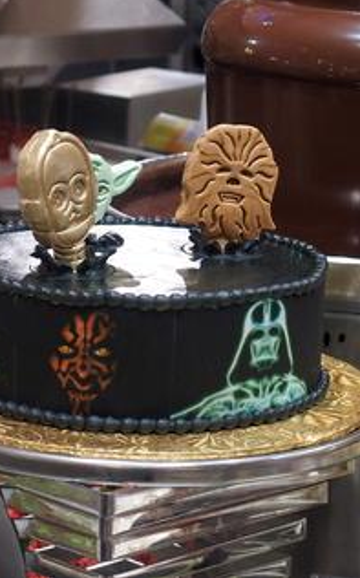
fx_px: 1997
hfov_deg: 10.3
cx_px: 130
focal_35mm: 127
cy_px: 271
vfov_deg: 16.5
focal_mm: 17.8
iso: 800
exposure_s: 1/40
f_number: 2.8
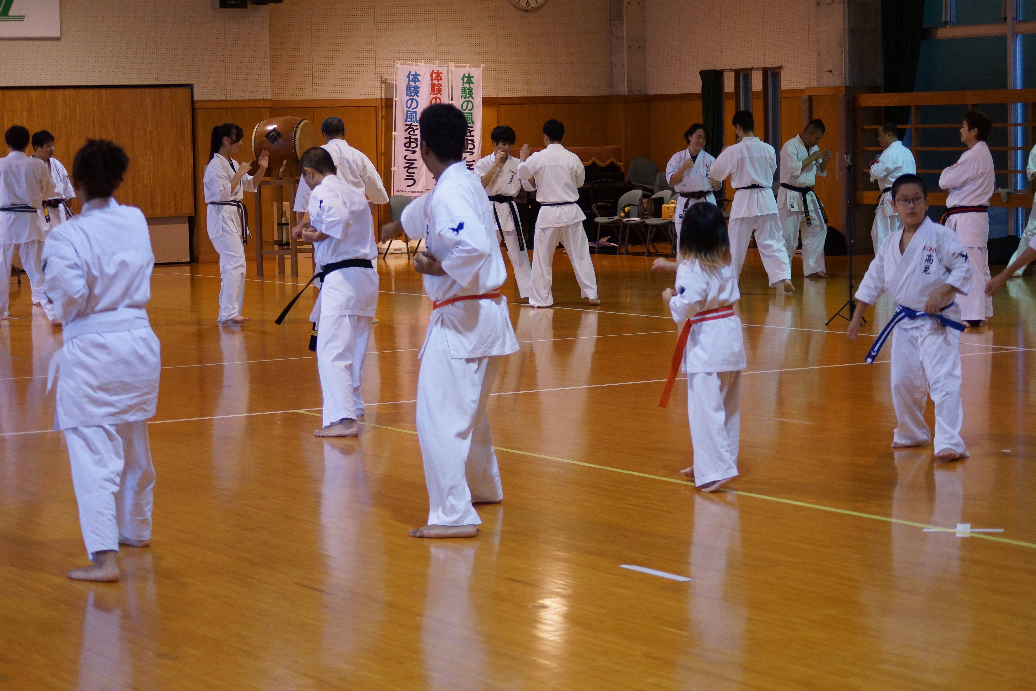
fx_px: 2374
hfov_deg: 24.6
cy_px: 346
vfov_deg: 16.6
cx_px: 518
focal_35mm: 82
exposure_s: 1/100
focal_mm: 55
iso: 1000
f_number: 4
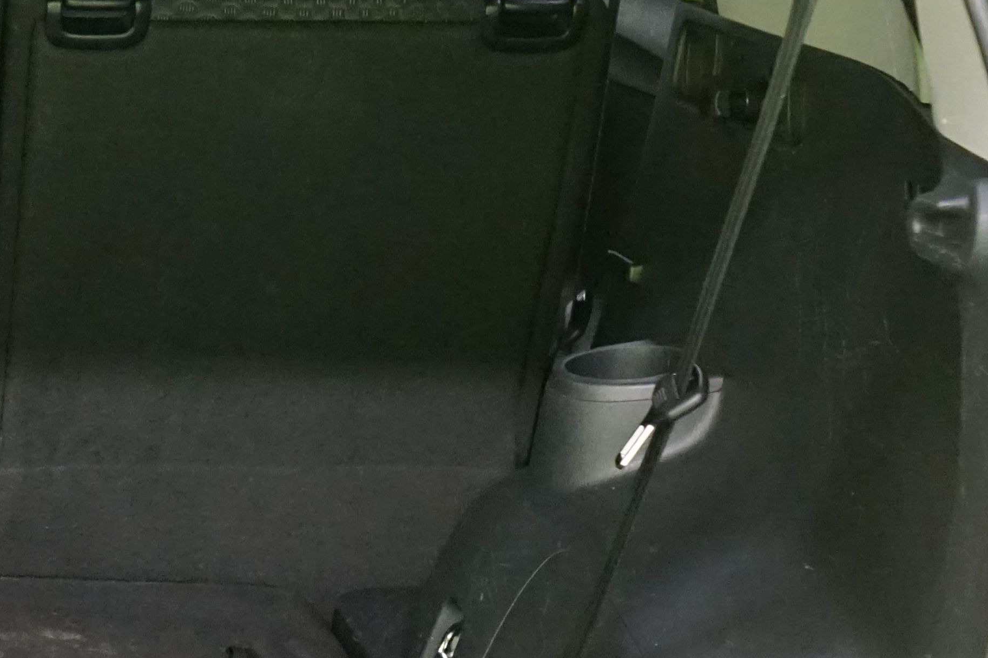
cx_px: -286
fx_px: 2524
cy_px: 515
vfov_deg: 14.8
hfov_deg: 20.3
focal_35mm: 92
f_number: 5
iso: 6400
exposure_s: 1/25
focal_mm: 28
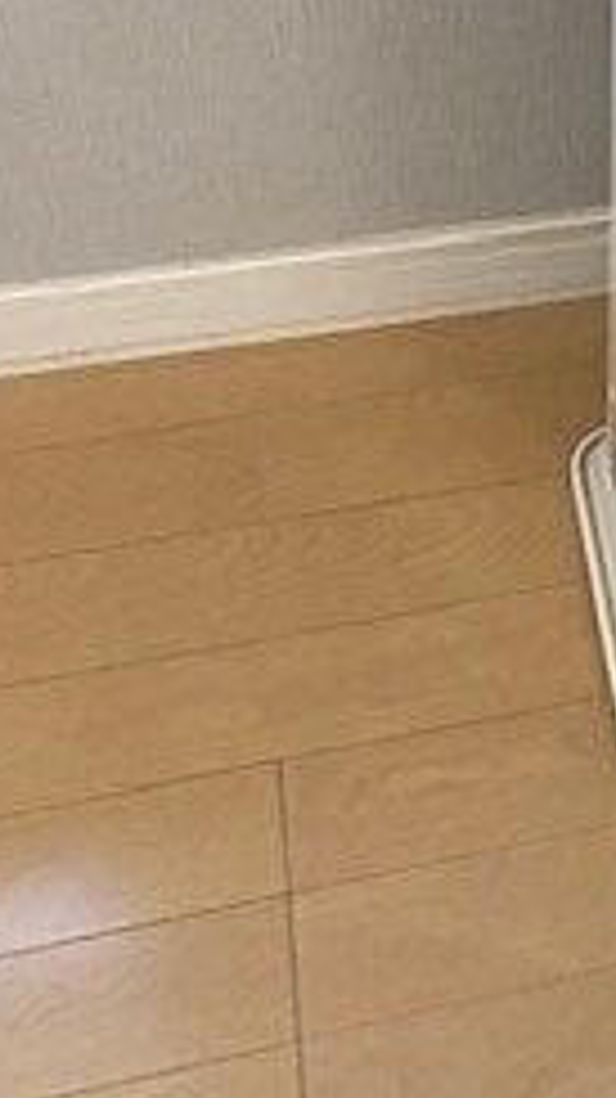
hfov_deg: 13.6
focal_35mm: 80
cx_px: 1093
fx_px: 2326
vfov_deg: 25.5
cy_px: 58
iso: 40
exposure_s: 1/20
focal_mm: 3.99
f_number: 1.8
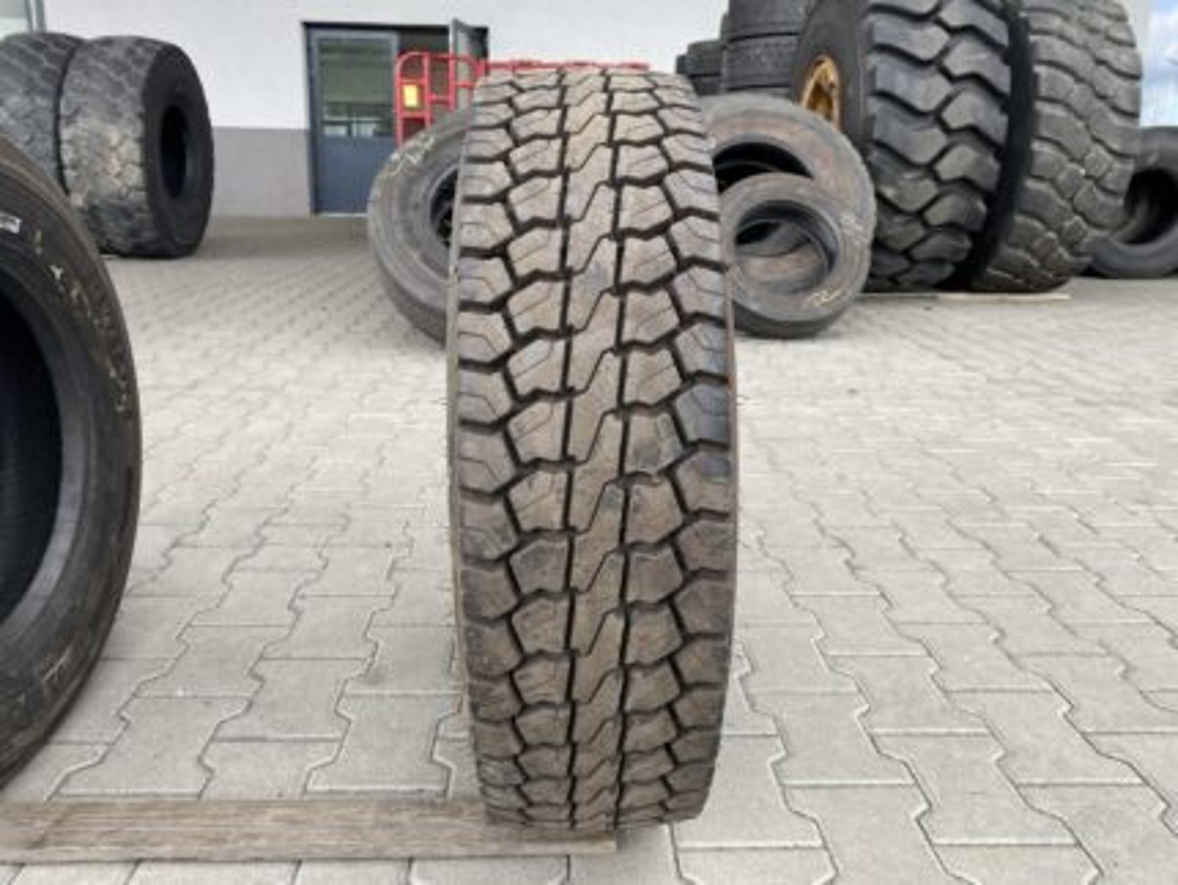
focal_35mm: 26
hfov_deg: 67.3
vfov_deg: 53.1
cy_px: 442
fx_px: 885
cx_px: 589
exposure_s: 1/312
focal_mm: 4.25
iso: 32
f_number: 1.8
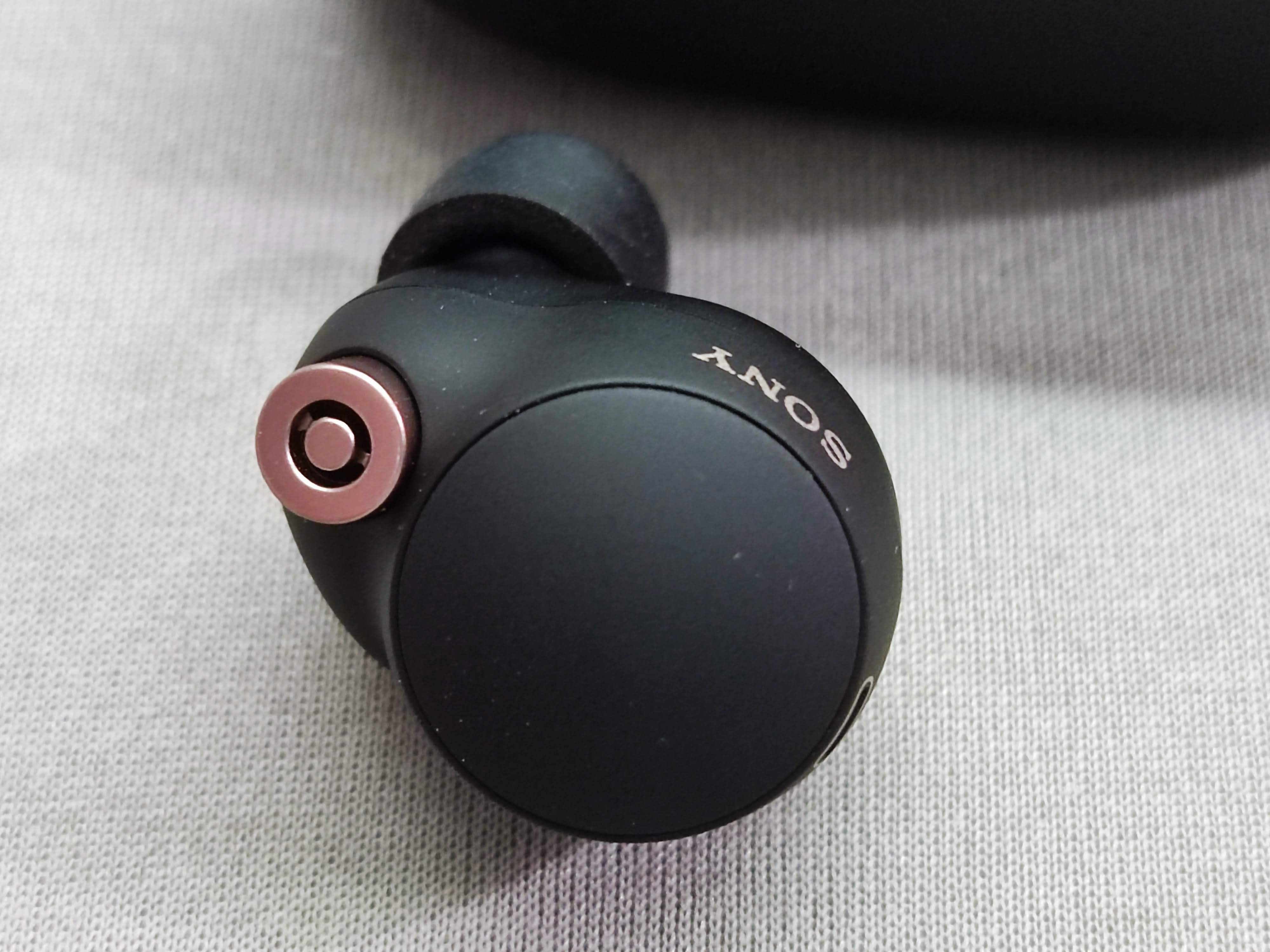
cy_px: 476
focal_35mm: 51
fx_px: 1871
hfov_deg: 37.5
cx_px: 635
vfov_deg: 28.6
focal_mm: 4.71
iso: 1126
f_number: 1.79
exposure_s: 1/33
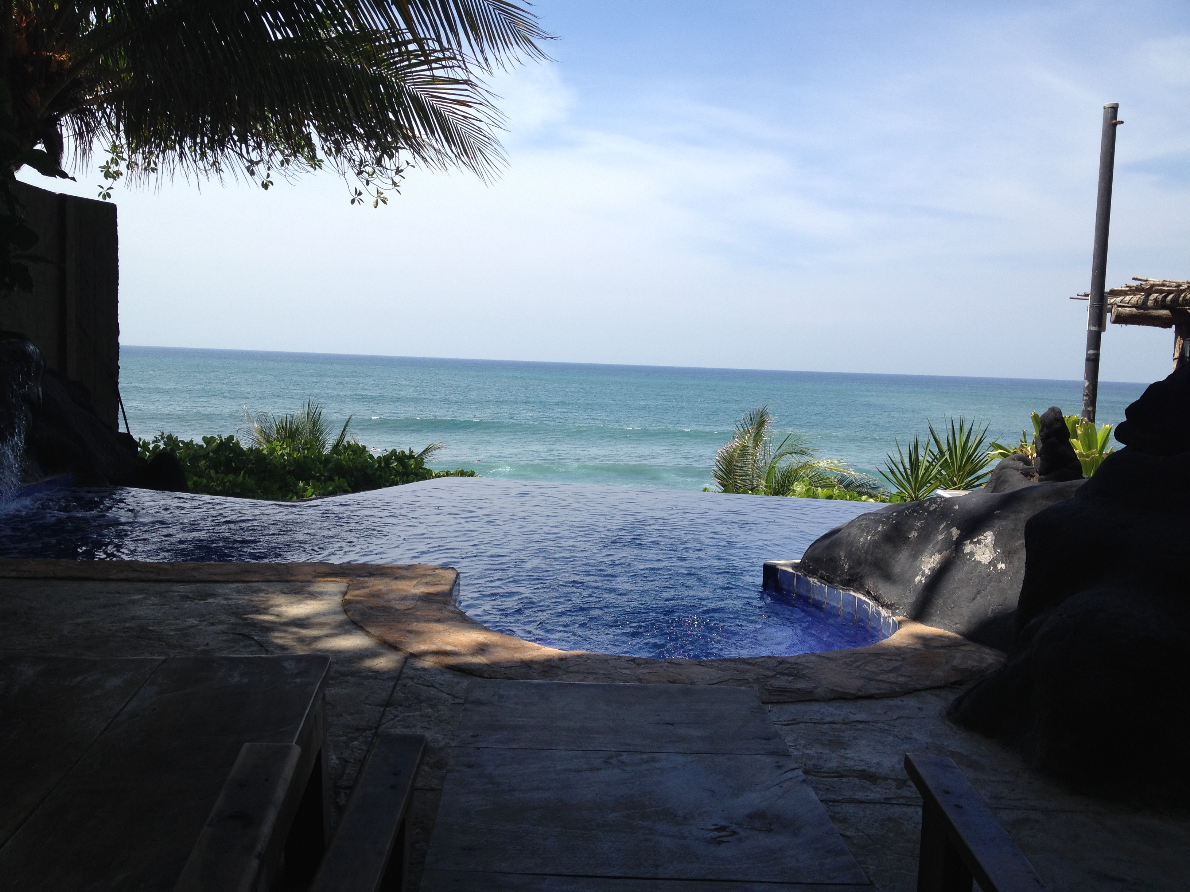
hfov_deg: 52.6
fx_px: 1203
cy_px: 446
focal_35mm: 35
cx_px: 595
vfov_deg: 40.7
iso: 50
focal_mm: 4.28
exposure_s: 1/1227
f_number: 2.4
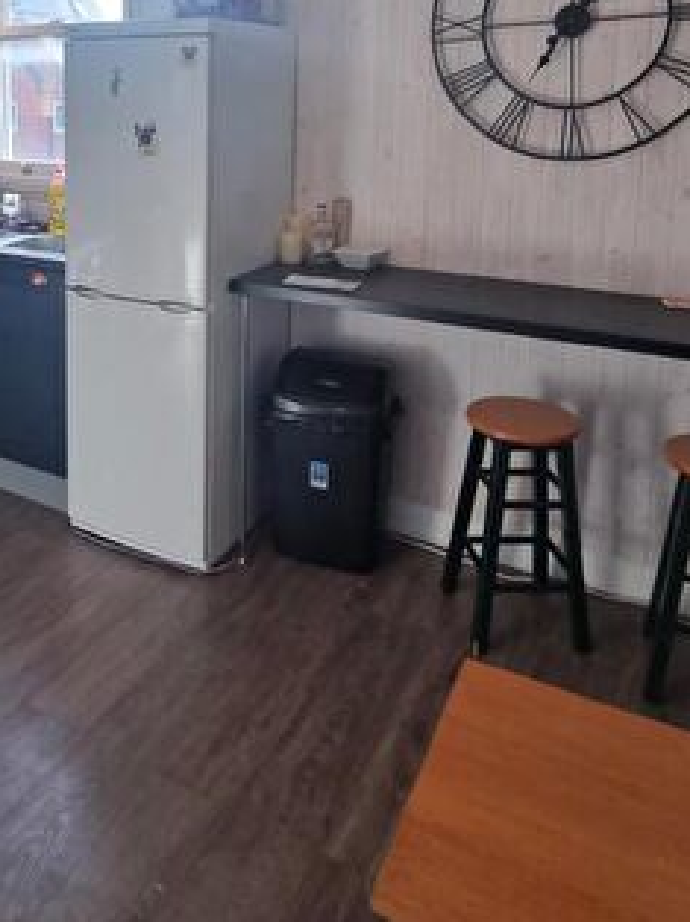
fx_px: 772
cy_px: 195
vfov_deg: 57.5
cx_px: 179
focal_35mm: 29
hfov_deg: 46.6
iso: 50
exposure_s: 1/50
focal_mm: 2.2
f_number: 2.2
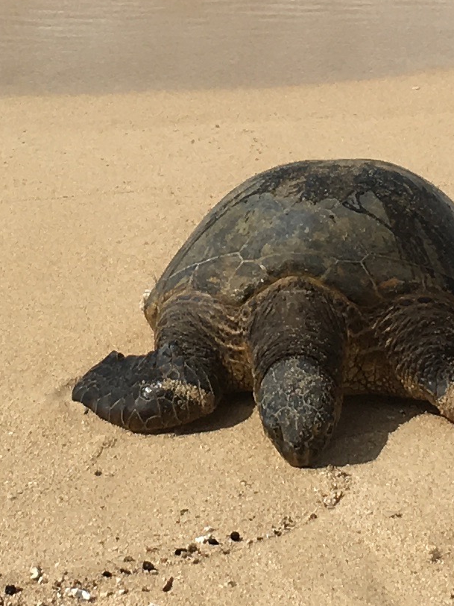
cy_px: 5
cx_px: 228
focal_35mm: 144
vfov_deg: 13.5
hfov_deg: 10.3
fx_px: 2518
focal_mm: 4.15
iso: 25
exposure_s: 1/4525
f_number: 2.2
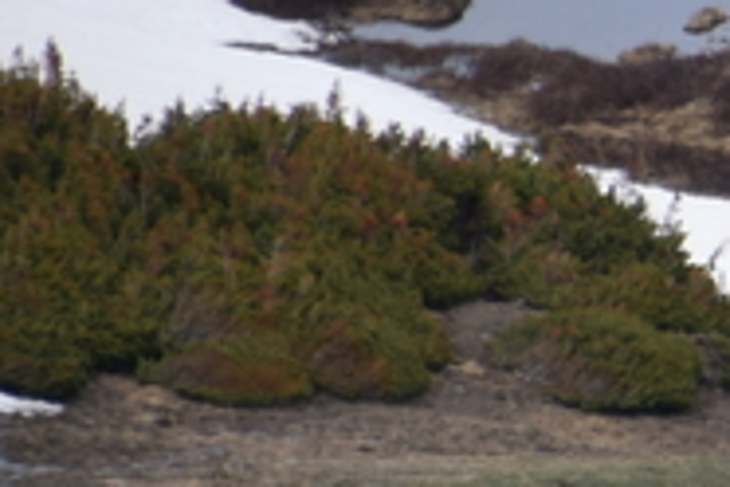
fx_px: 41749
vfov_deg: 0.7
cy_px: 102
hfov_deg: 1.0
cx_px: 1707
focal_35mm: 2059
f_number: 5.6
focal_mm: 300
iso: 200
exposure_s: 1/640
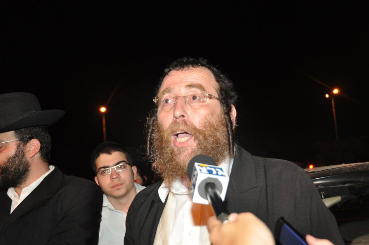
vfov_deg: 28.9
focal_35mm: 46
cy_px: 122
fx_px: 476
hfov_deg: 42.4
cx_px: 184
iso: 800
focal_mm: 31
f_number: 4
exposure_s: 1/60
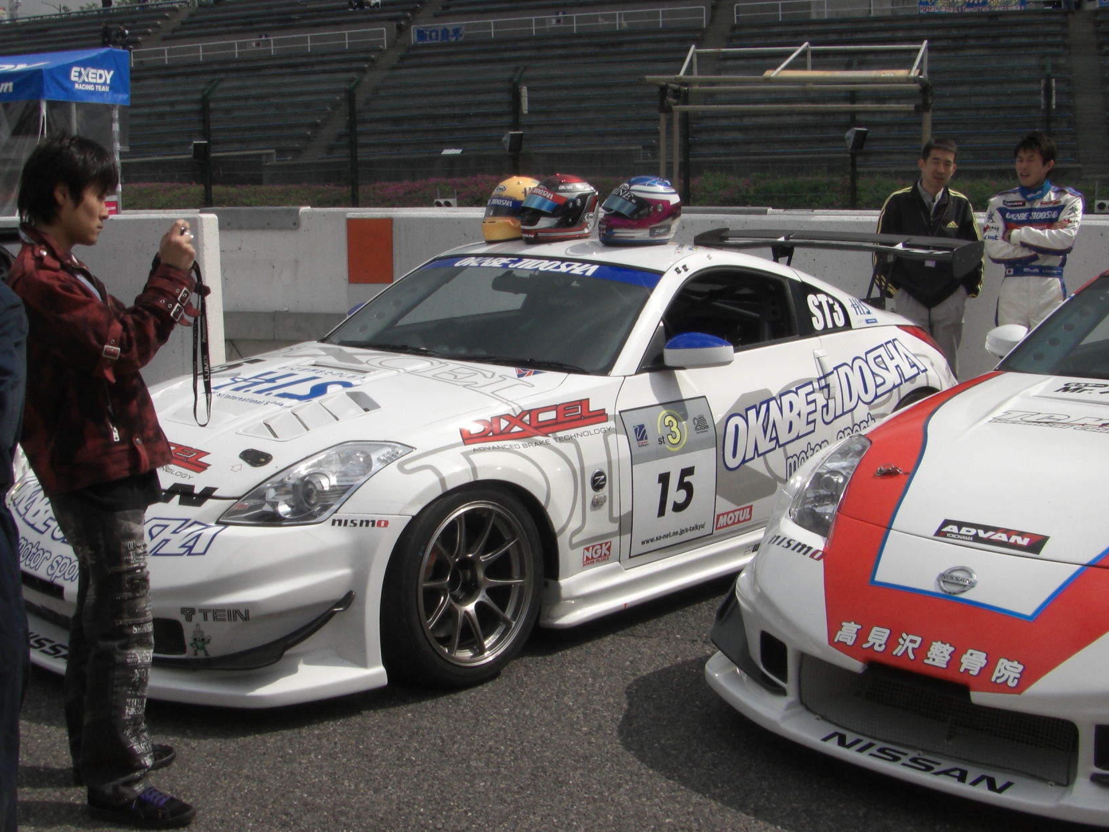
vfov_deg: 30.9
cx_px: 498
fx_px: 1506
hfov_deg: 40.4
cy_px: 429
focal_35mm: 47
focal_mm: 6.3
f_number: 4.6
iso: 64
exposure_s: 1/800
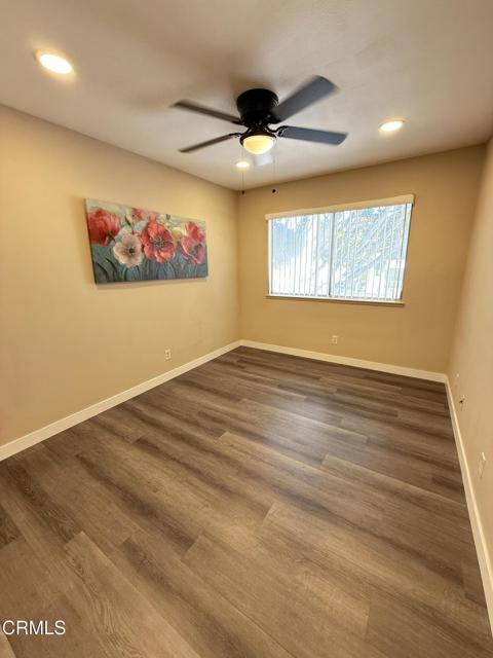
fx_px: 266
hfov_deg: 85.7
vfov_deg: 102.1
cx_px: 246
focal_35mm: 14
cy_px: 329
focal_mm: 2.22
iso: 250
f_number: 2.2
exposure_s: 1/60
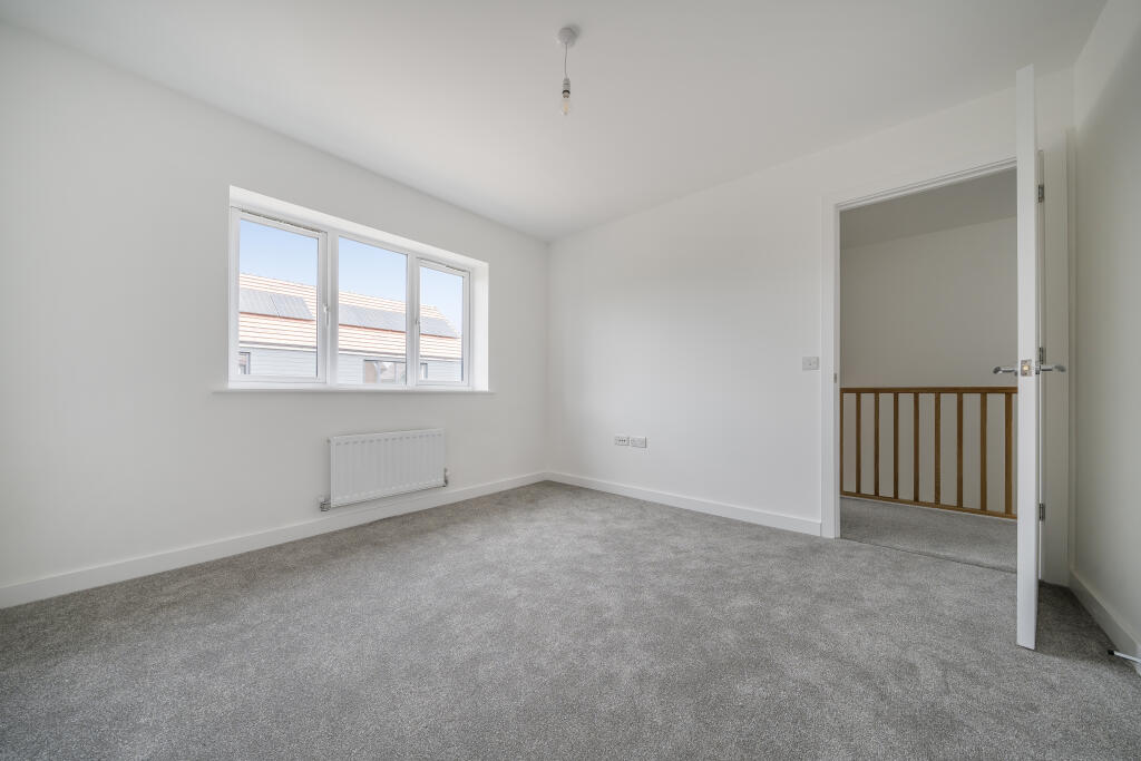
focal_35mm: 12
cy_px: 380
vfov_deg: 90.0
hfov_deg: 112.6
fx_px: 380
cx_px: 570
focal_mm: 12
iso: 100
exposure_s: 1/13
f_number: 8
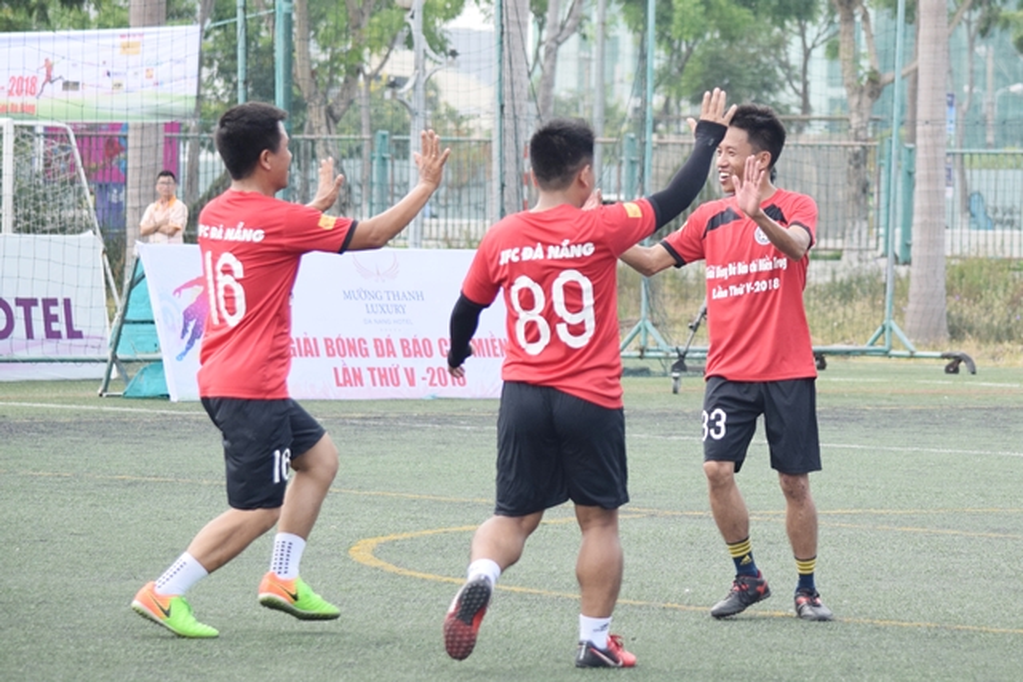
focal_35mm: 150
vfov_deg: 9.2
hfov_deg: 13.7
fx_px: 4263
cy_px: 341
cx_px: 512
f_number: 6.3
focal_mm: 100
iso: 800
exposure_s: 1/1600
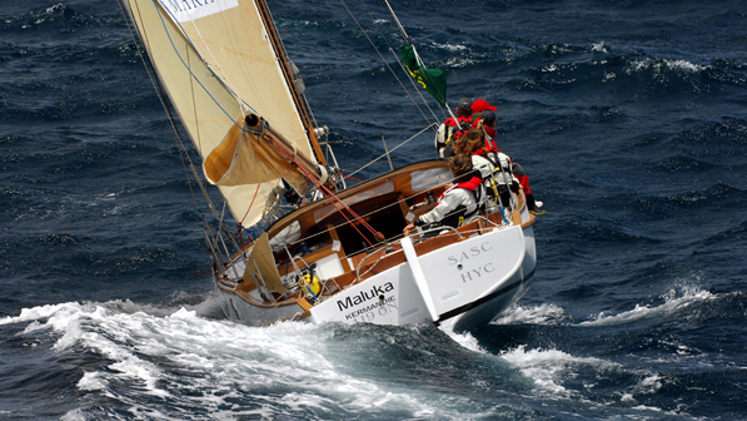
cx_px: 373
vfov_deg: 5.9
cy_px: 244
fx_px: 4061
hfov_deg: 10.5
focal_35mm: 205
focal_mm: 130
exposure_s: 1/1000
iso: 400
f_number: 8
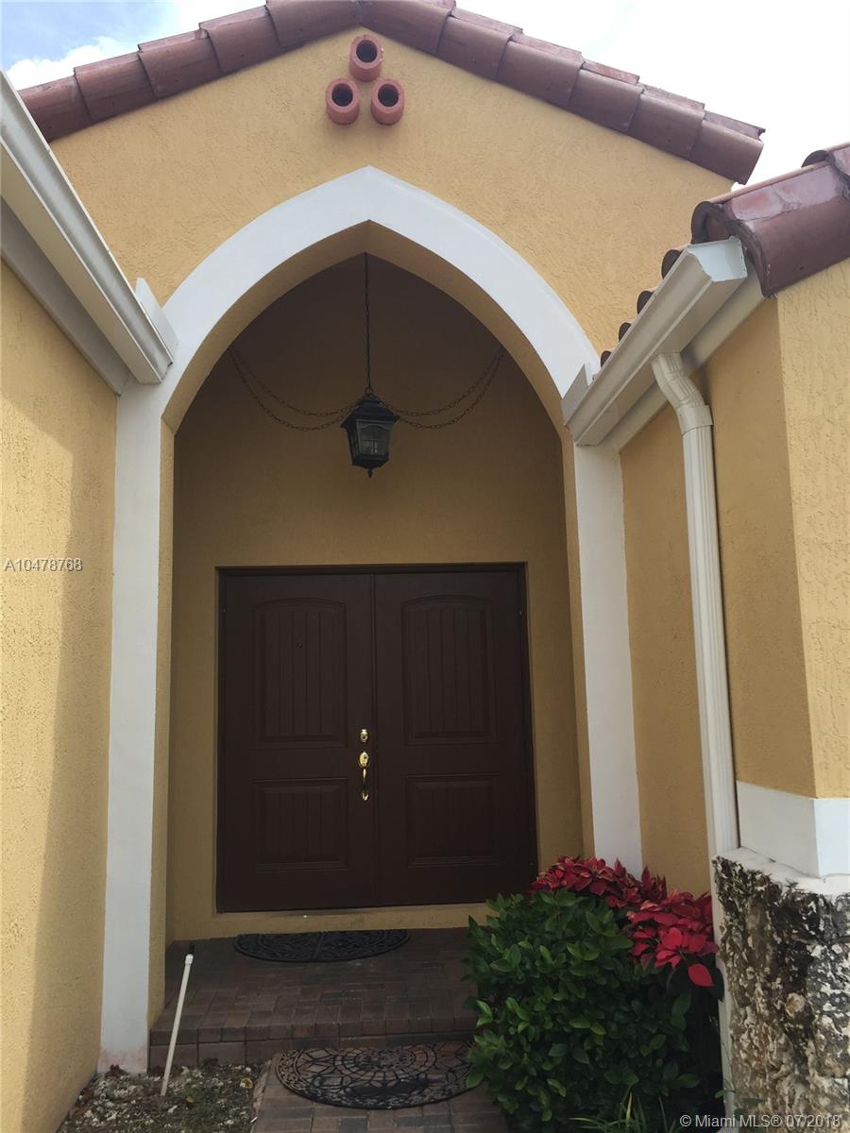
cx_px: 425
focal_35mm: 29
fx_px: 949
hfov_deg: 48.2
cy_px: 566
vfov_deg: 61.7
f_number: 2.2
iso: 32
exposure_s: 1/1041
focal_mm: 4.15
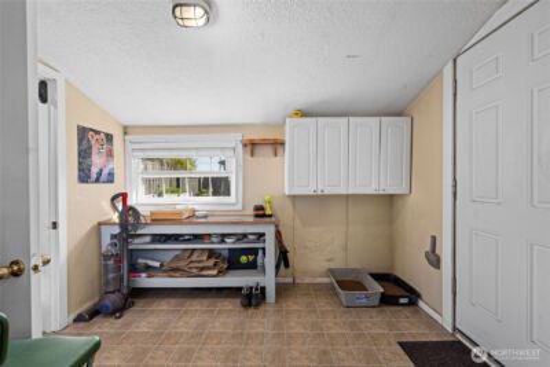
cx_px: 275
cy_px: 184
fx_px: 214
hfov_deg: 104.2
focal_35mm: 14
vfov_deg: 81.3
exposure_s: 1/2
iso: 400
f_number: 9
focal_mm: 14
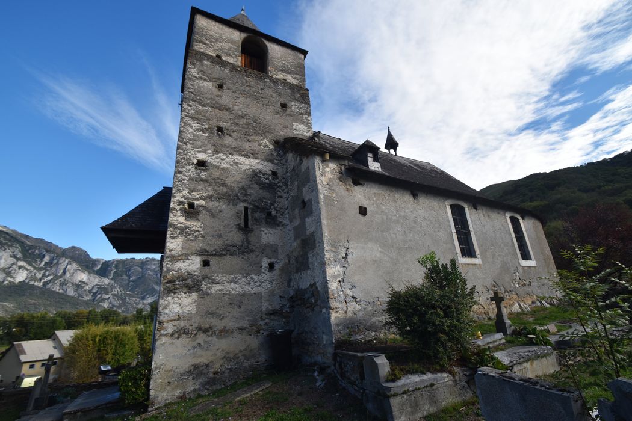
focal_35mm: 15
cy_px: 210
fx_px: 263
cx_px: 316
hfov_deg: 100.4
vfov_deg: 77.3
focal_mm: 10
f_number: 9
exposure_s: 1/320
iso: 200
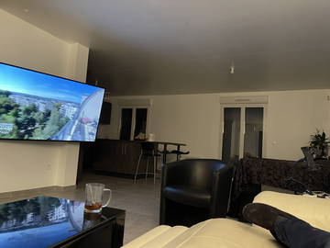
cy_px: 124
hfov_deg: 67.3
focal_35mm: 26
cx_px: 165
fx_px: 248
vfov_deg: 53.1
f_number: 1.6
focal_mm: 5.1
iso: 500
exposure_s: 1/25
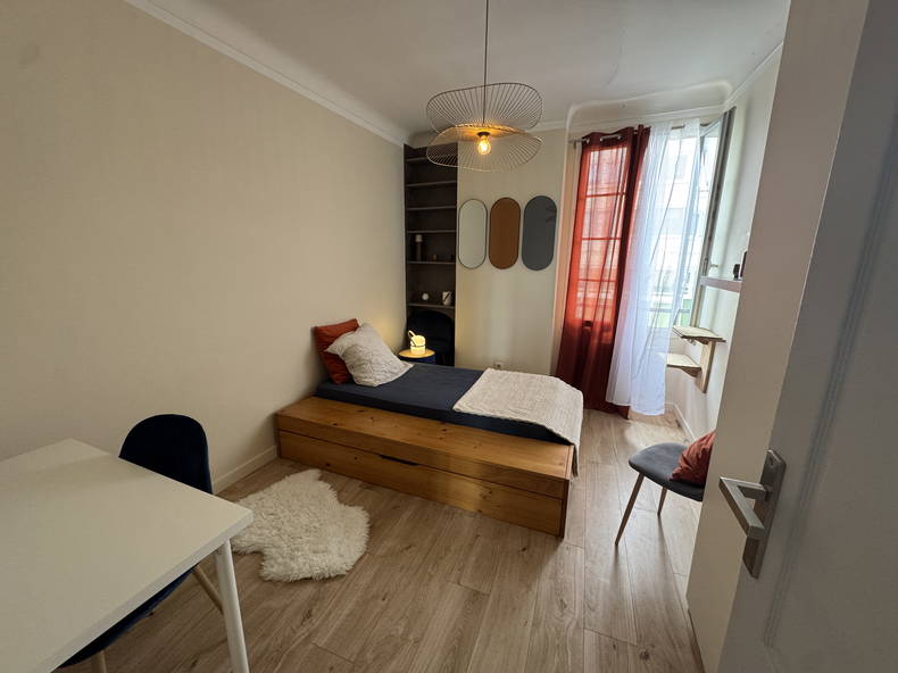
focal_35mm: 14
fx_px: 363
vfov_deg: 85.6
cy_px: 336
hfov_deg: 102.1
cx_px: 449
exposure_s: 1/99
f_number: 2.2
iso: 250
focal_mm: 2.22
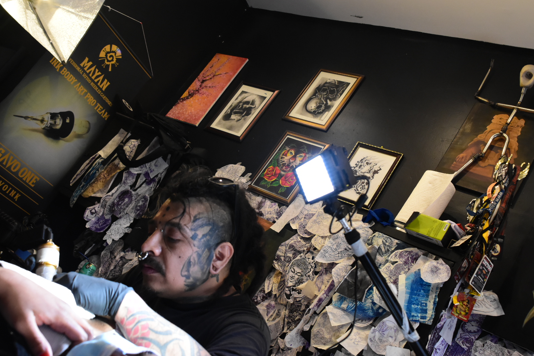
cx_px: 272
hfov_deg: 51.9
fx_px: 549
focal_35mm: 37
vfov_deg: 35.9
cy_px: 180
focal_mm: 24
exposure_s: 1/90
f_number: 5.6
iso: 2500
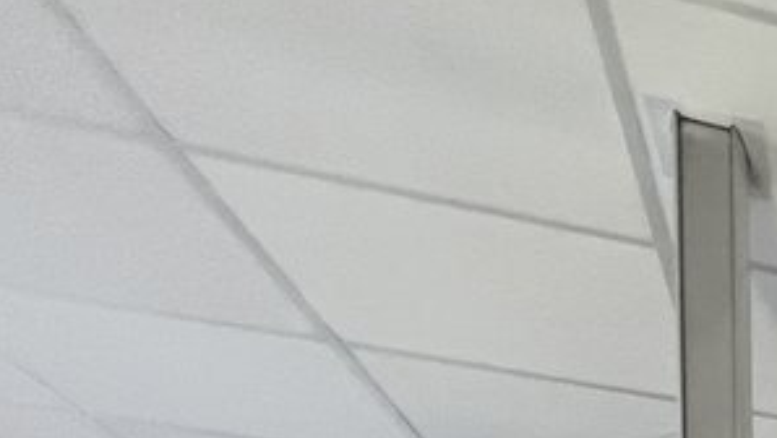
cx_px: 1431
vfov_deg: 14.4
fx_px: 1175
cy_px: 1035
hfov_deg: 21.5
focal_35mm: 57
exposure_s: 1/99
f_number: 1.8
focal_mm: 1.57
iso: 200
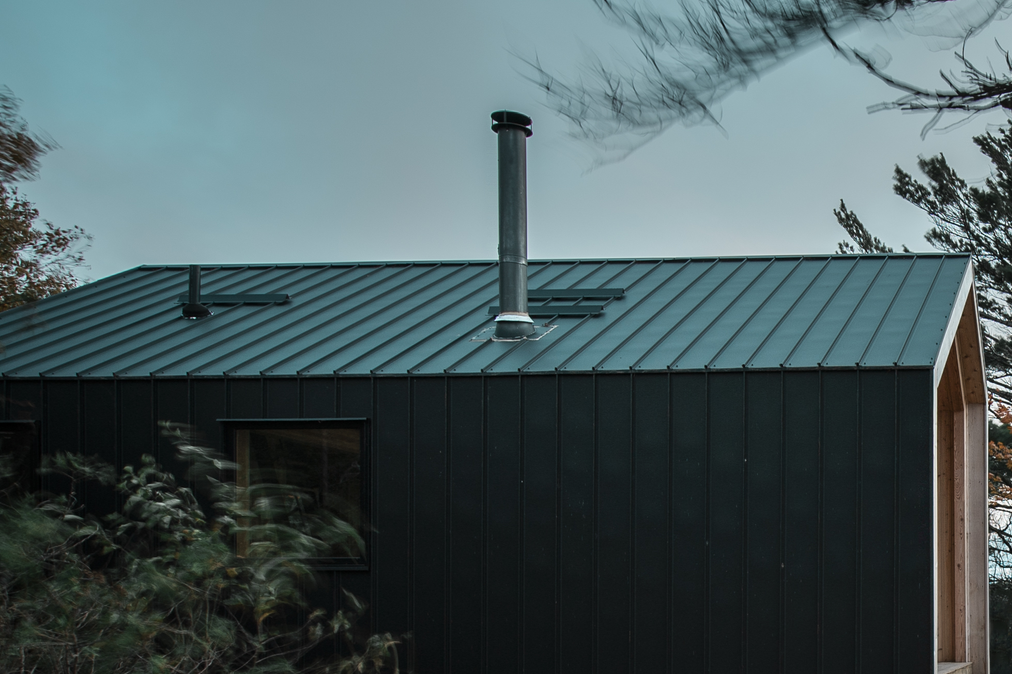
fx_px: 1152
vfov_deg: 30.9
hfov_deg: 39.9
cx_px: 1076
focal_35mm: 41
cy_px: 627
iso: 100
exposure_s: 1/3
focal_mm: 19
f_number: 8
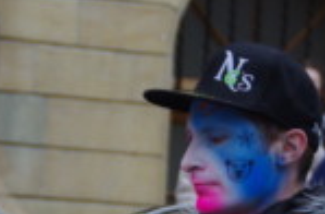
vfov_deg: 4.9
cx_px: 236
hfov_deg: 7.4
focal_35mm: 278
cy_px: 268
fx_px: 2496
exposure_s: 1/100
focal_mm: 55
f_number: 4.5
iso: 200
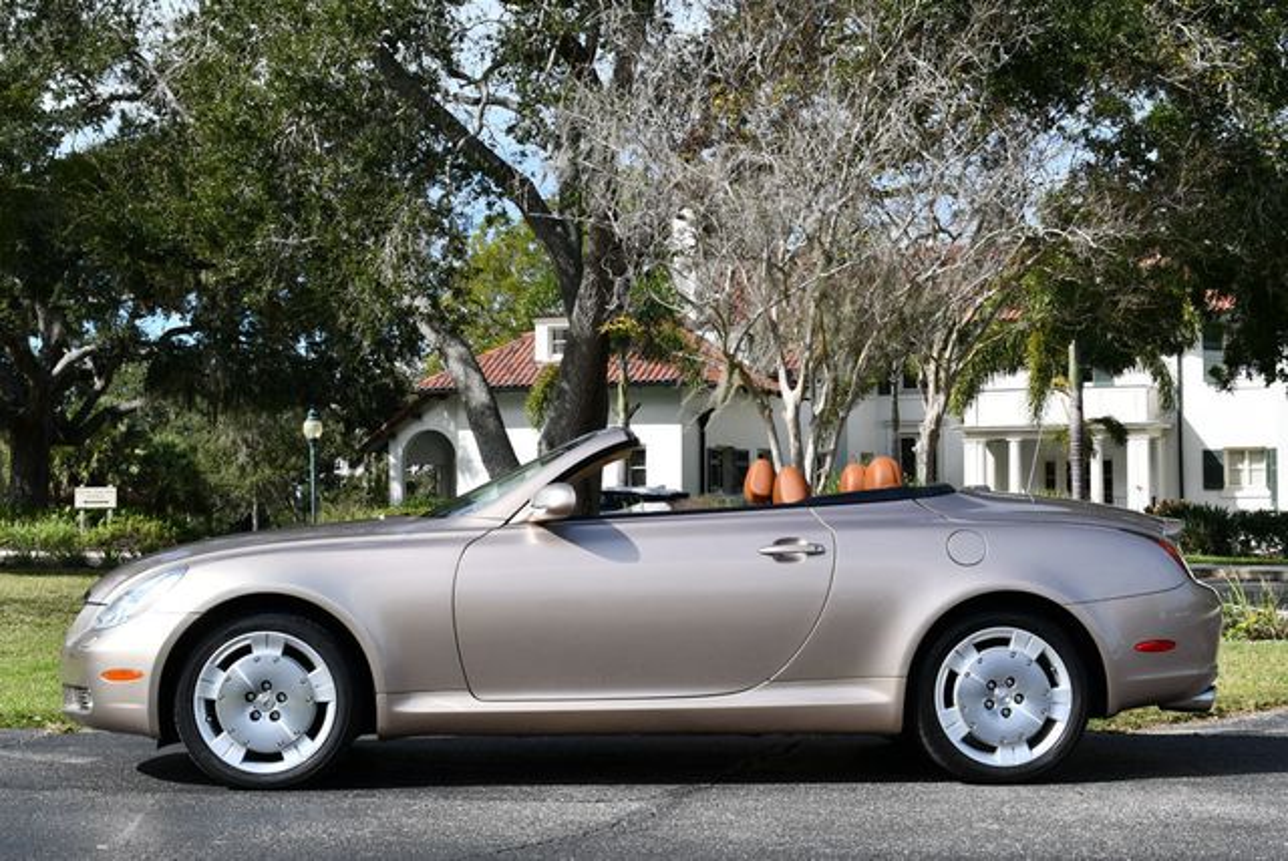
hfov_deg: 34.5
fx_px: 2077
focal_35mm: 58
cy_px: 430
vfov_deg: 23.4
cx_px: 644
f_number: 9
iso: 100
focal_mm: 29
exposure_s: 1/320
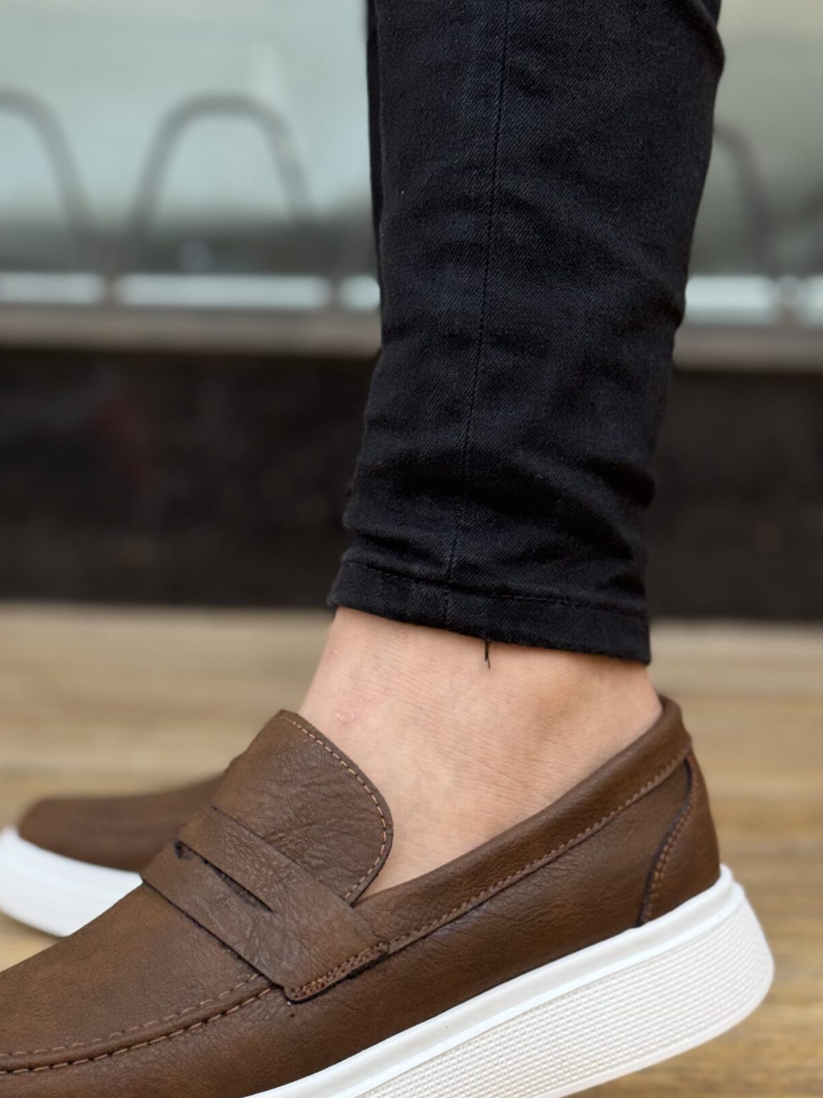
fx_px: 2409
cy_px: 829
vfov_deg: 25.3
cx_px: 355
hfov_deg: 19.4
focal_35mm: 76
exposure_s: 1/174
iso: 50
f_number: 1.78
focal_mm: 6.76
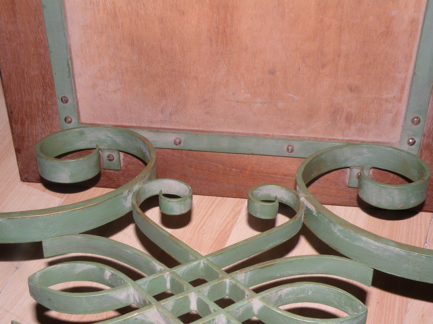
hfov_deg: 44.8
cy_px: 162
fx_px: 525
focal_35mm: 42
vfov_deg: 34.3
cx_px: 216
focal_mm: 7.4
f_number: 8
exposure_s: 1/60
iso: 64
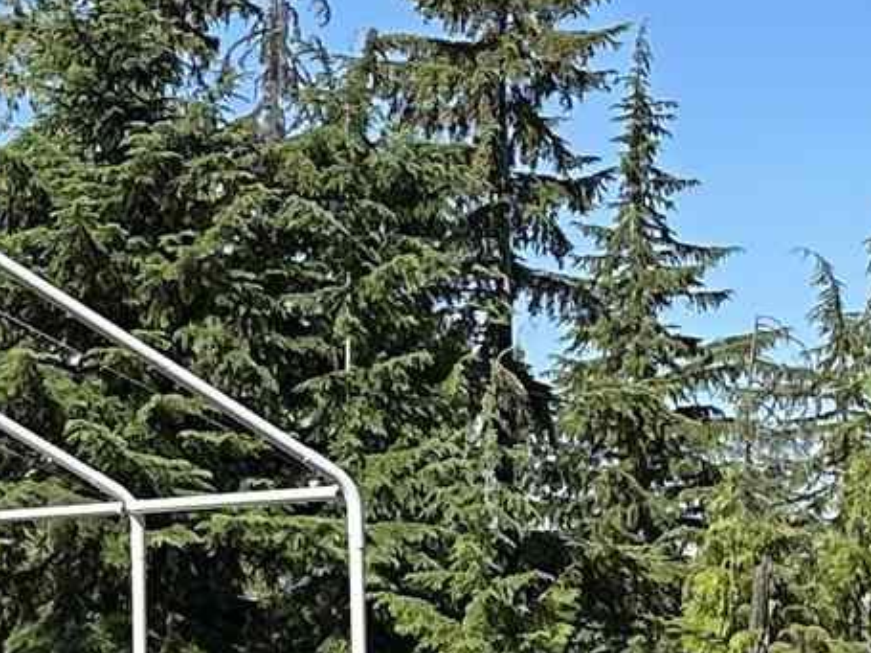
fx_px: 4075
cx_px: 804
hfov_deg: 12.1
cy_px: 655
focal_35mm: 162
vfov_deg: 9.1
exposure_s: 1/3597
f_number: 1.78
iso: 80
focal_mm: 6.86
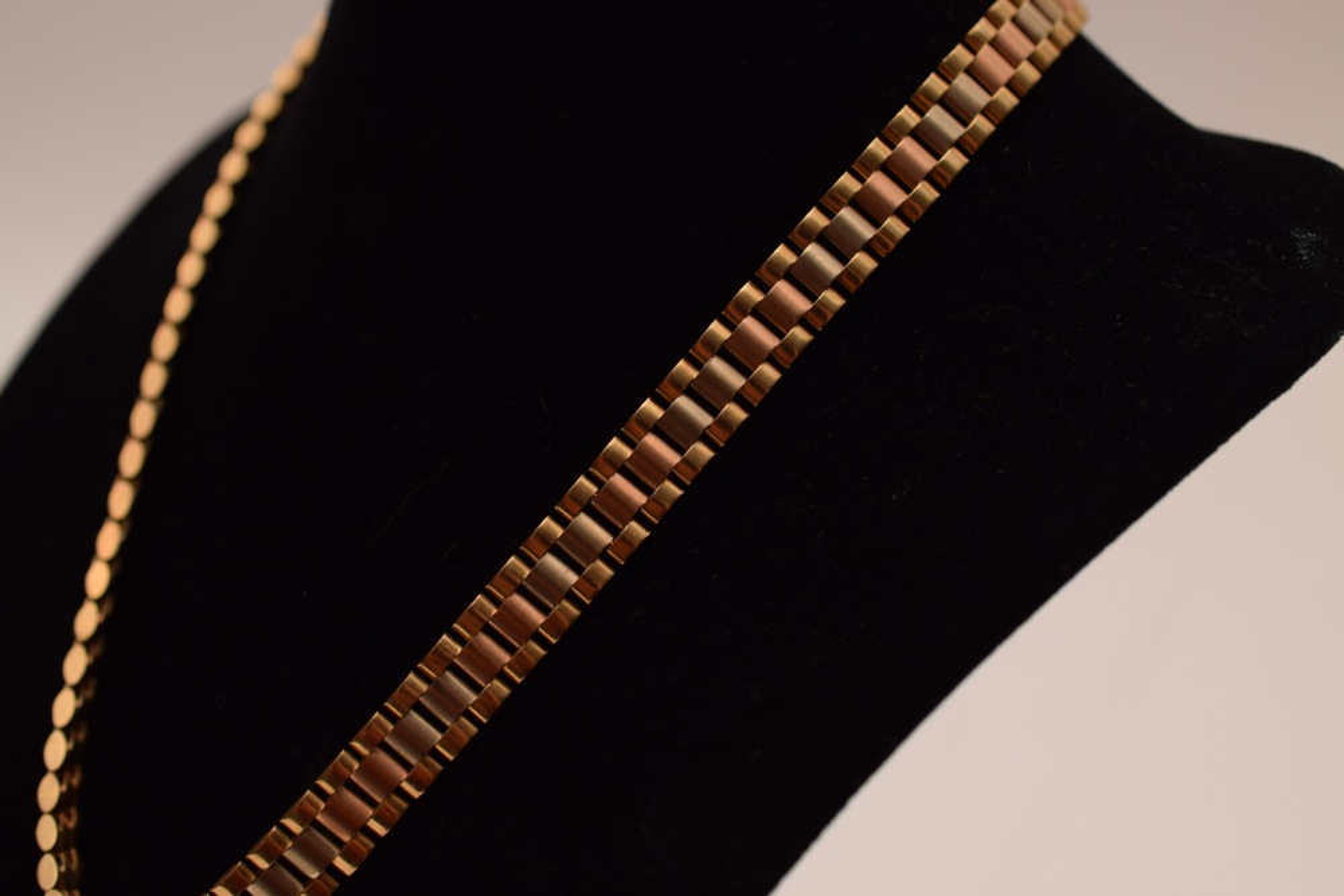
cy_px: 448
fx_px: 2240
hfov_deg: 33.4
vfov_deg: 22.6
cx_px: 672
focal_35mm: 60
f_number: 6.3
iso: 100
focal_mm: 40
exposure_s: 1/60
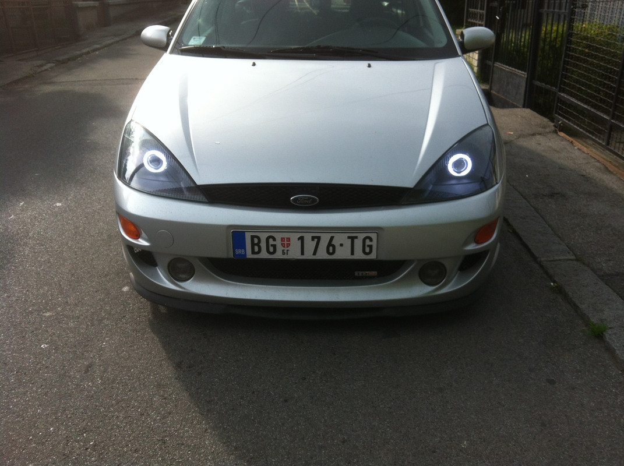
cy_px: 233
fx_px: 630
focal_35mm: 35
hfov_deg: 52.7
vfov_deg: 40.6
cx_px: 312
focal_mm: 3.85
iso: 80
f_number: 2.8
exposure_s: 1/123
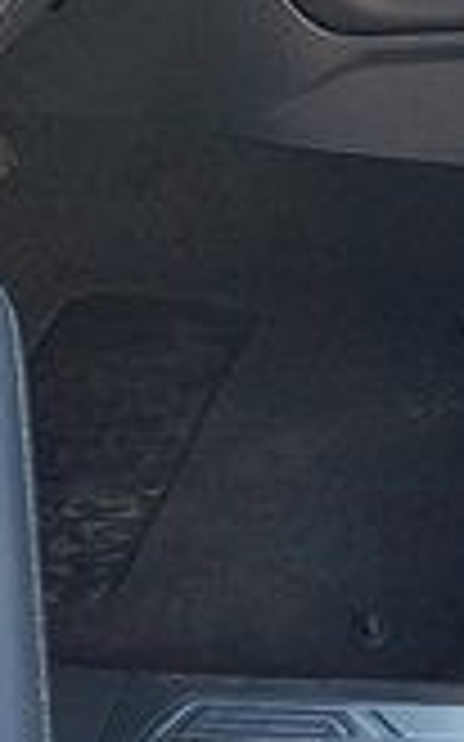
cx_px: 815
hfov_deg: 11.8
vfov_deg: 18.7
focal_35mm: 103
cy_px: -229
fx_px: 2086
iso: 25
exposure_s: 1/120
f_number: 1.8
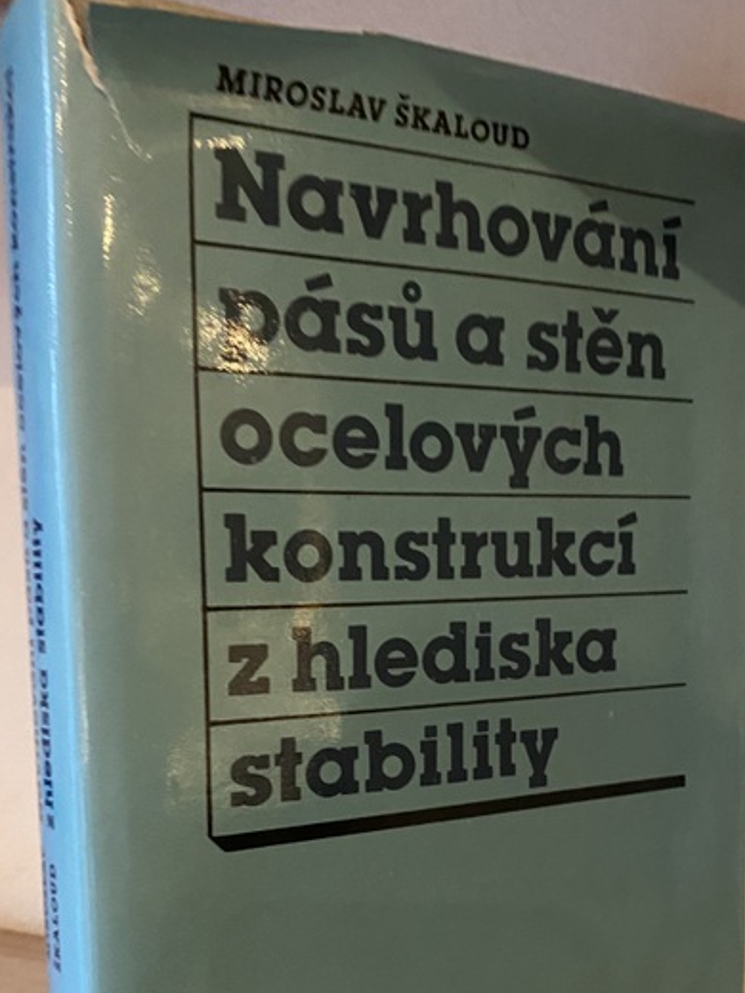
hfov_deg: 35.9
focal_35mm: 40
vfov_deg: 46.0
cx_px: 399
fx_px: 1148
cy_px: 670
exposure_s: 1/25
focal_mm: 4.25
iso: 640
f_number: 1.8
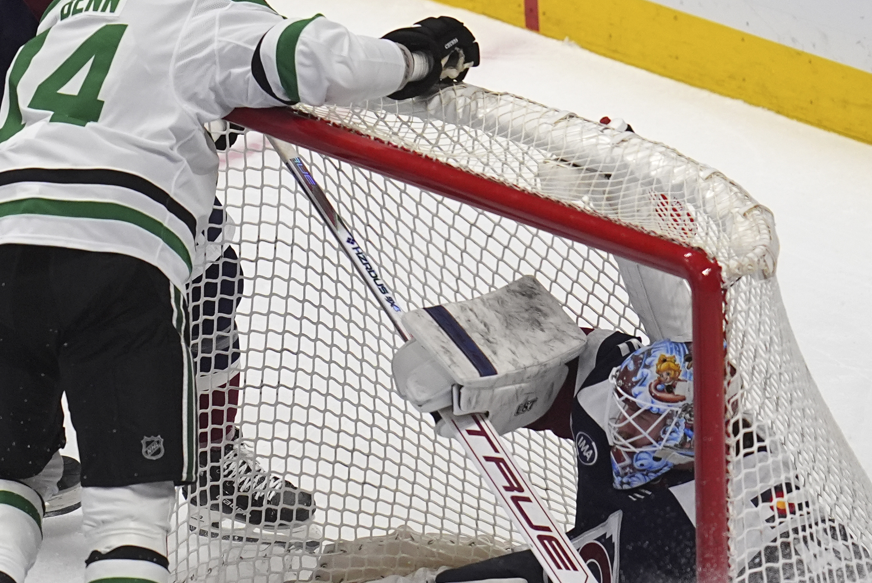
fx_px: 25672
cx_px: 249
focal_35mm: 1059
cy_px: 342
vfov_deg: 1.3
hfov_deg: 1.9
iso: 2000
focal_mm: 400
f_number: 3.2
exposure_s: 1/2500
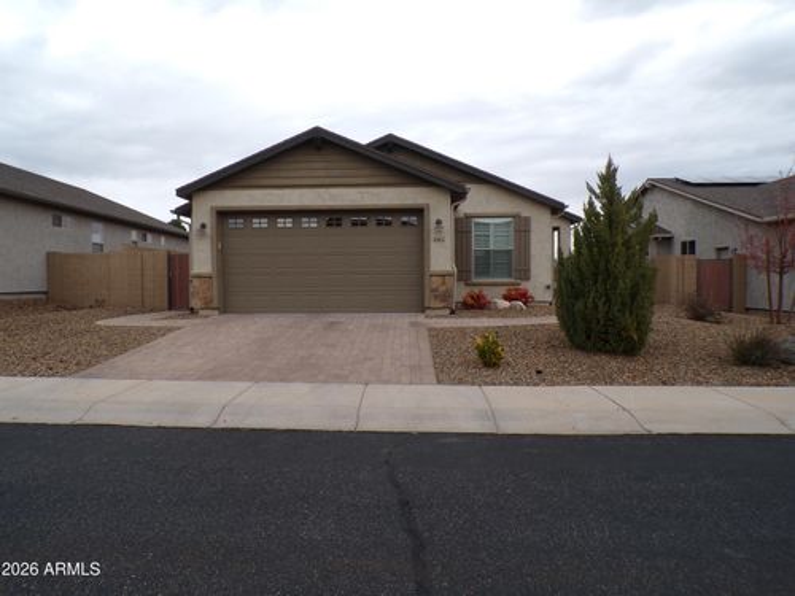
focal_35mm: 24
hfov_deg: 71.6
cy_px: 298
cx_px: 398
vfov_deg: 56.8
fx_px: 551
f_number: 4.4
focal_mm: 4.3
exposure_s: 1/200
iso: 100
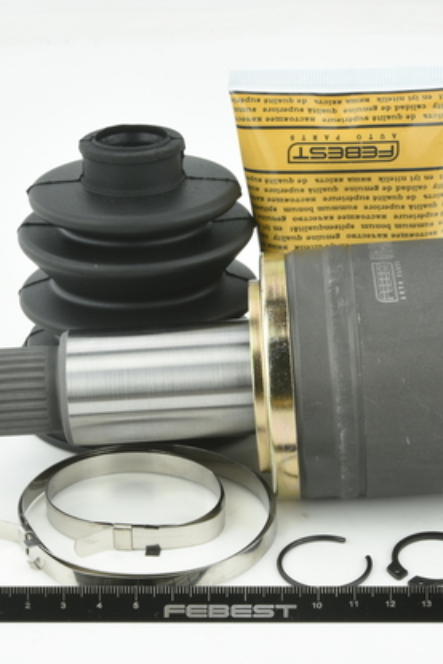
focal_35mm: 104
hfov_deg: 13.2
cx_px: 232
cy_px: 362
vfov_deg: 19.6
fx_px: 1918
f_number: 29
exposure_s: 1/2.5
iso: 64
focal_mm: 60
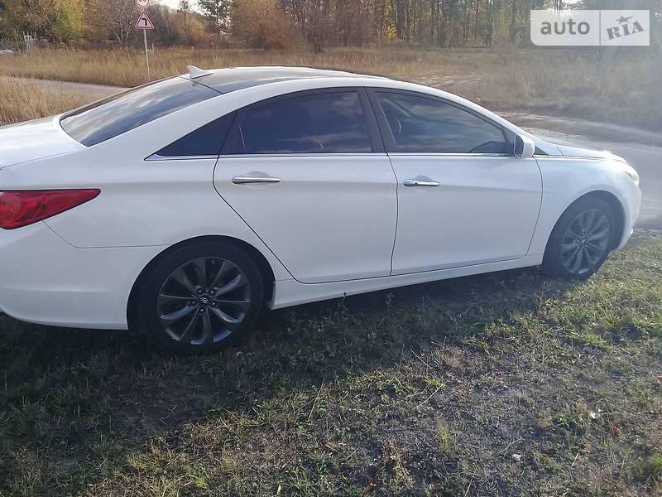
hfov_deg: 58.4
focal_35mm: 31
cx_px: 331
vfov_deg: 45.4
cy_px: 248
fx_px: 593
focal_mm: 3.3
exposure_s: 1/456
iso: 50
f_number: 2.2
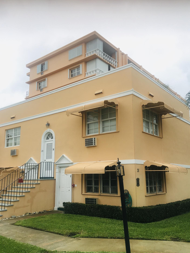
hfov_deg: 45.4
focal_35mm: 31
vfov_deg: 58.3
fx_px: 227
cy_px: 131
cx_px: 99
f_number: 2.2
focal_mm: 4.15
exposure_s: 1/444
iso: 25
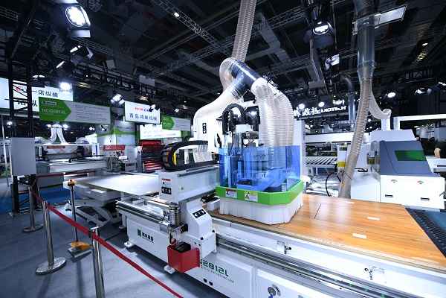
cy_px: 149
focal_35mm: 14
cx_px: 223
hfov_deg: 104.3
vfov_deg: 81.2
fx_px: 173
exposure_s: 1/125
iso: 100
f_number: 2.8
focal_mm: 14
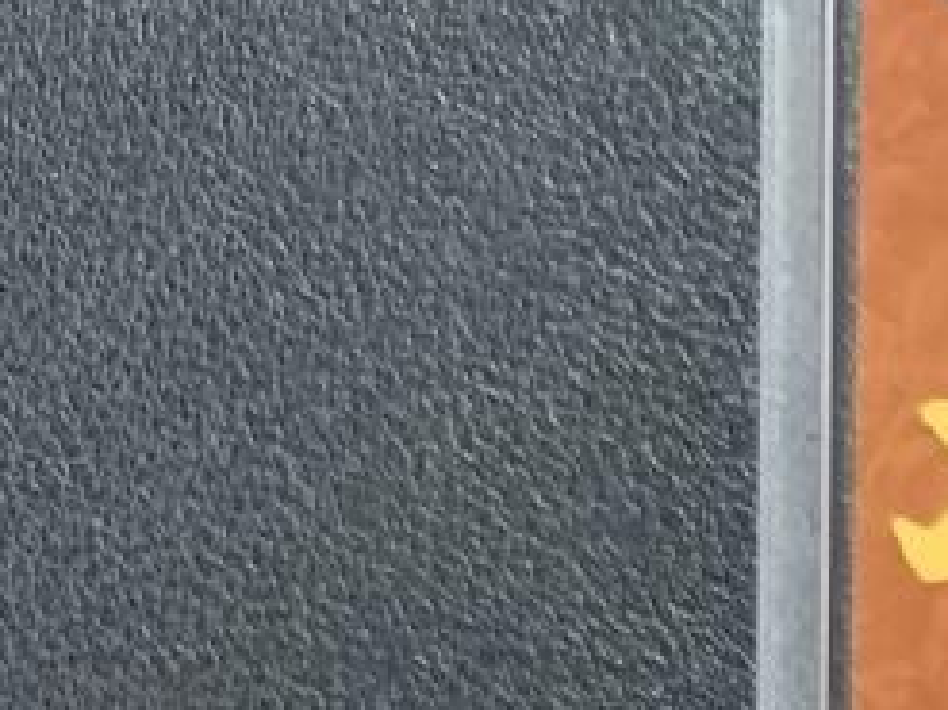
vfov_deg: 9.8
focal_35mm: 136
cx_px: 1865
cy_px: 1631
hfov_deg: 12.8
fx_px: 3723
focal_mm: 5.31
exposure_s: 1/25
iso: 1759
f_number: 1.7
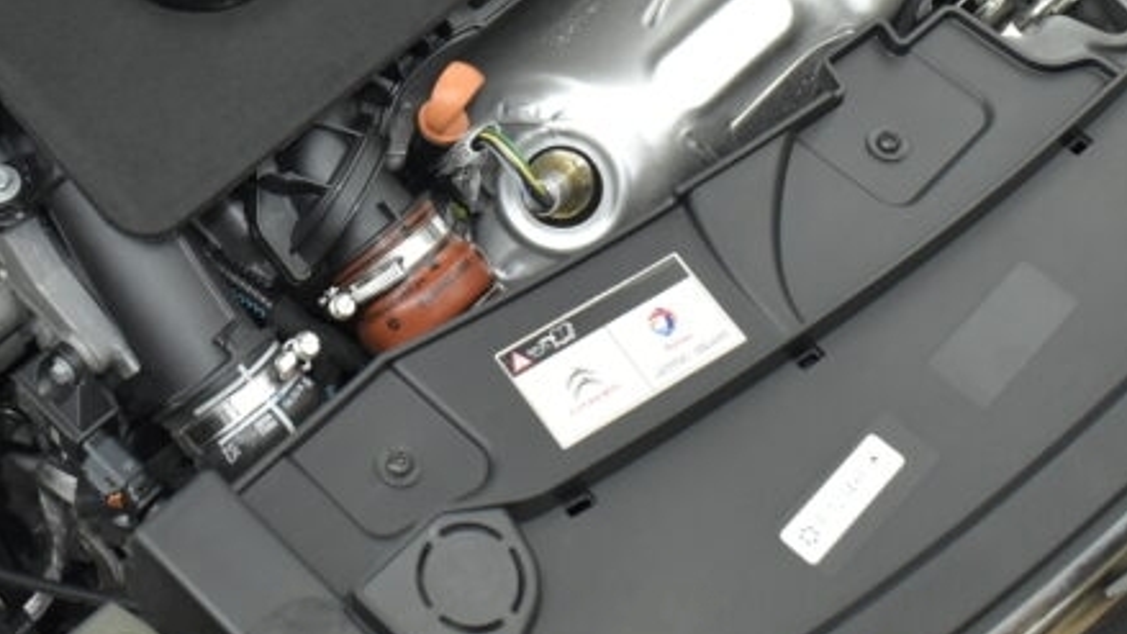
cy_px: -51
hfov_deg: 31.5
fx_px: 1972
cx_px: 323
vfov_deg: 17.7
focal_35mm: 66
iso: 1600
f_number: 3.5
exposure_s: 1/125
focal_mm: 18
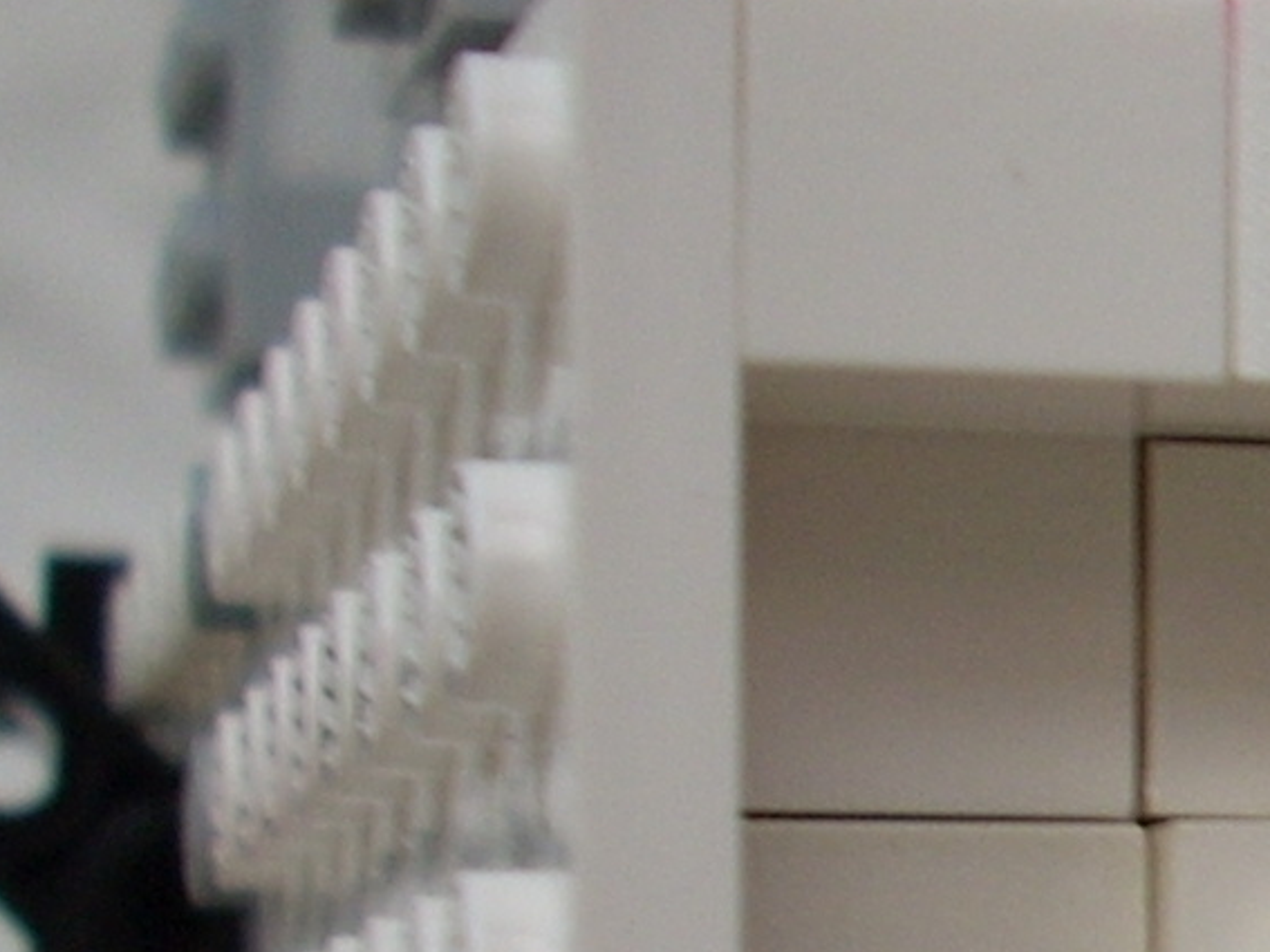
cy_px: 898
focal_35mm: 167
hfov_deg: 11.1
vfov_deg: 8.8
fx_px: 6126
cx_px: 2206
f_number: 2.8
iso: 64
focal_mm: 6.2
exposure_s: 1/60
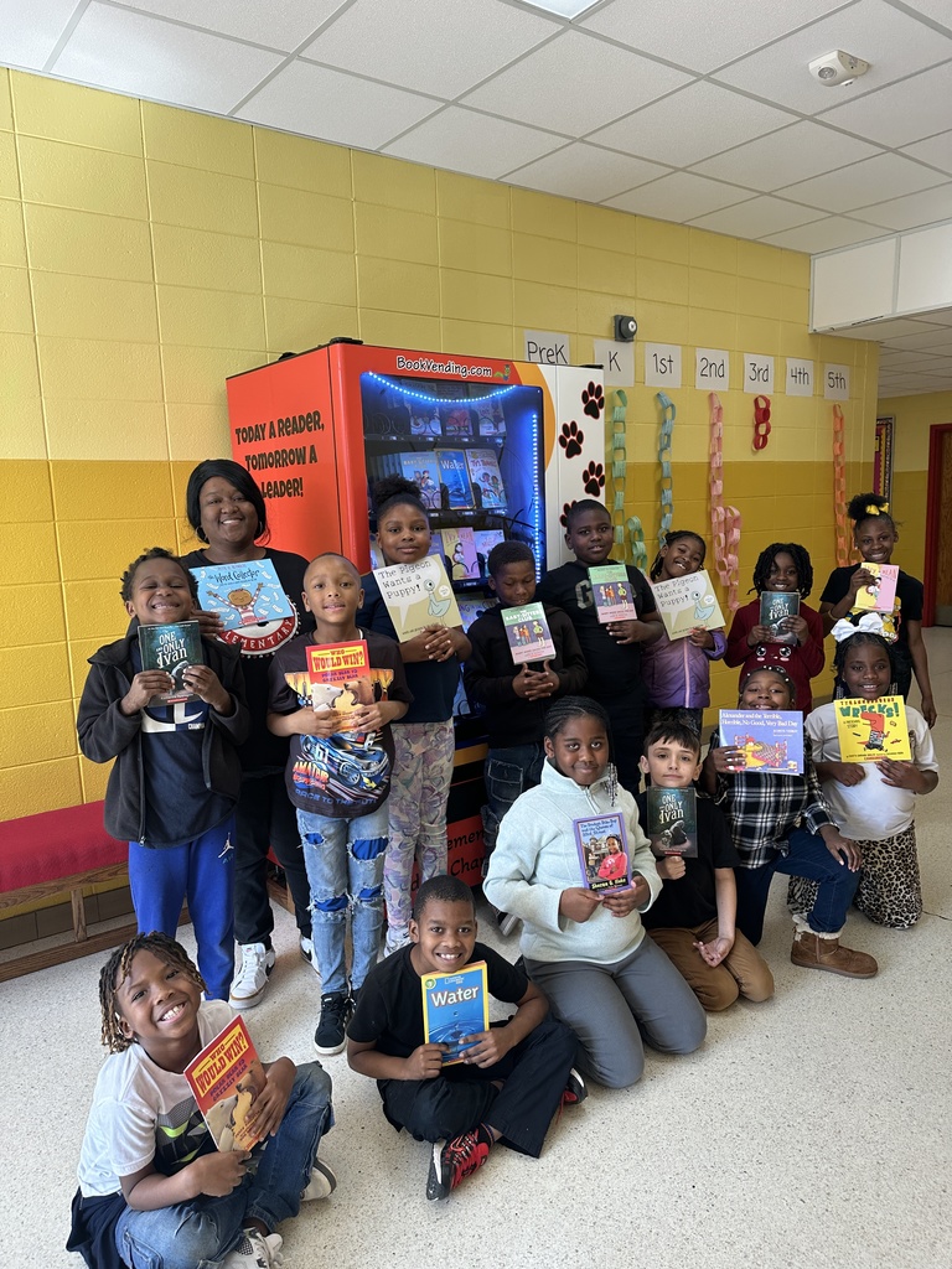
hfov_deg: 56.8
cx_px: 476
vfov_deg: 71.6
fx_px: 880
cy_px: 634
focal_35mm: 24
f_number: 1.78
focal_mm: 6.86
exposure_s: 1/120
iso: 125
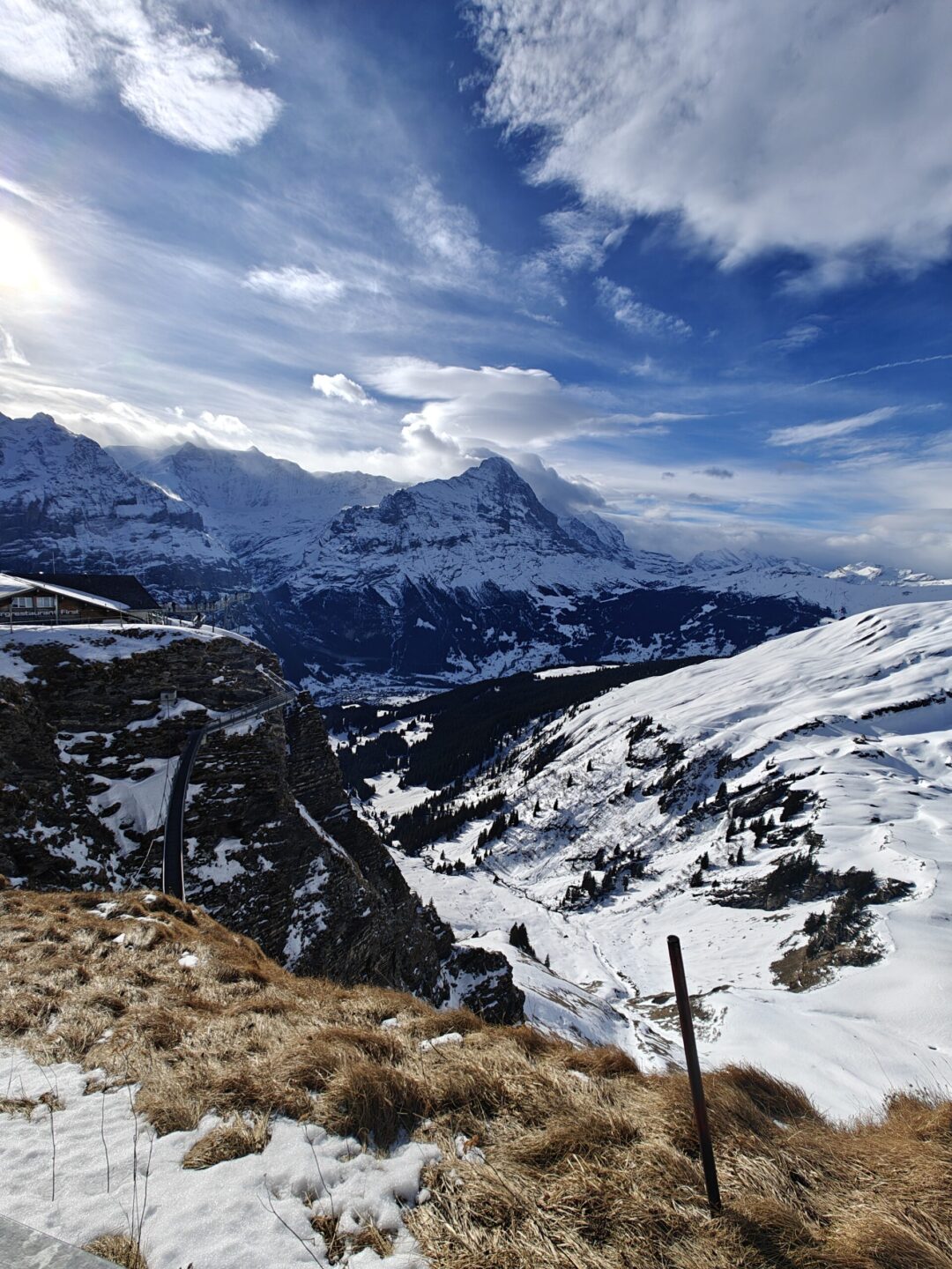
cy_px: 634
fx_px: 513
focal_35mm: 14
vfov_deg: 102.1
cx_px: 476
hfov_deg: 85.7
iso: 64
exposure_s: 1/5054
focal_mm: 2.62
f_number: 2.2
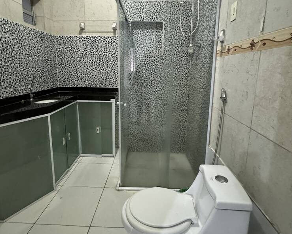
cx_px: 141
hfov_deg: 80.4
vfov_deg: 67.7
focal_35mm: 20
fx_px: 173
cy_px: 98
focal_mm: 2.22
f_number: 2.2
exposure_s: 1/60
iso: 1250
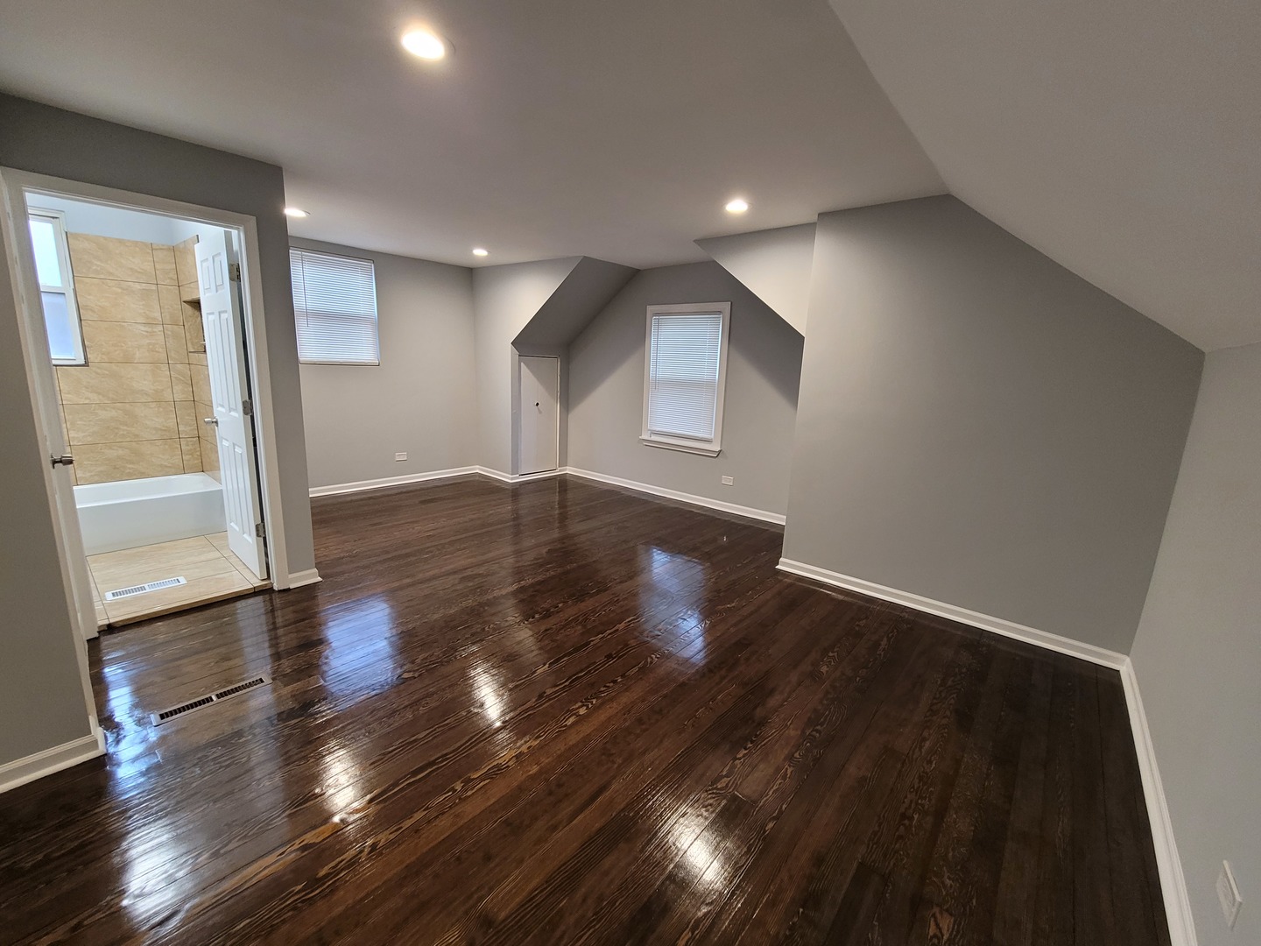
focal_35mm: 13
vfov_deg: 89.9
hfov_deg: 106.2
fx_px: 474
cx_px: 630
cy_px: 473
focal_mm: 2.2
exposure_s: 1/39
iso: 400
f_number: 2.2
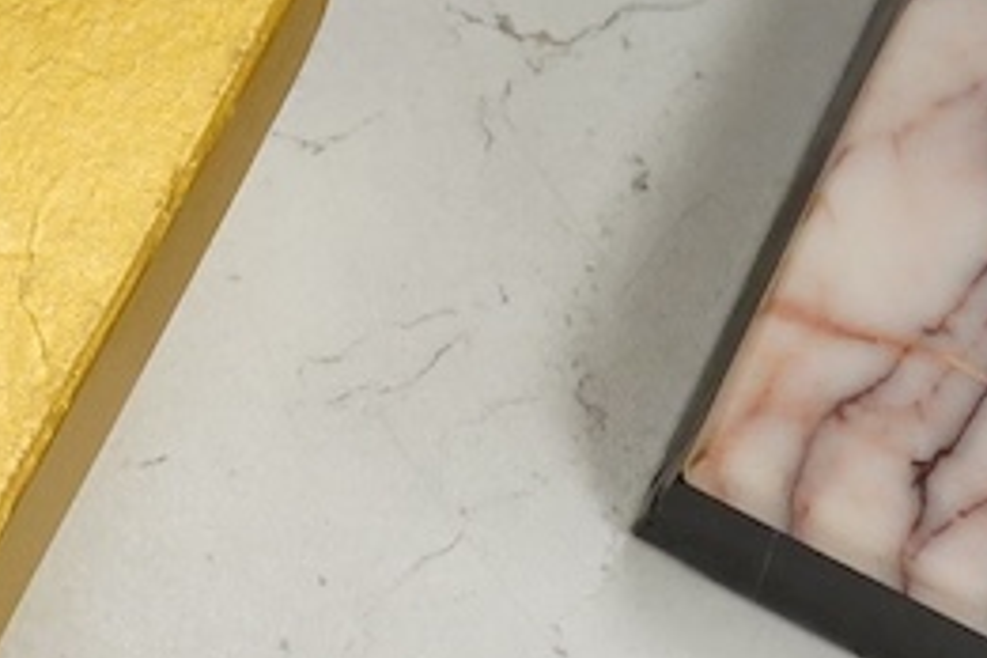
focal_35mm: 194
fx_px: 5318
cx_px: -1019
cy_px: -83
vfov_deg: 7.0
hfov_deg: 9.8
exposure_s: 1/125
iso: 2500
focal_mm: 30
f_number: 13
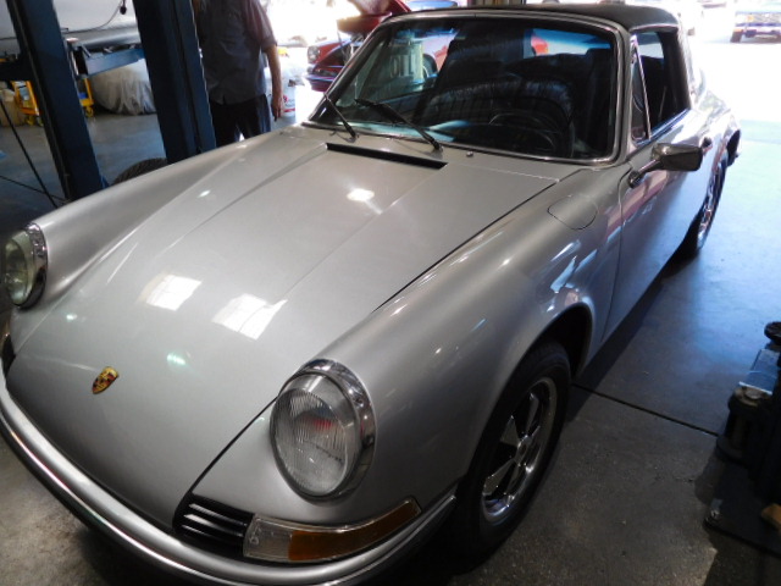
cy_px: 293
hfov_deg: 69.4
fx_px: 564
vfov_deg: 54.9
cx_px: 390
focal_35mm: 25
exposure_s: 1/50
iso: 125
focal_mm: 4.5
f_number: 3.4
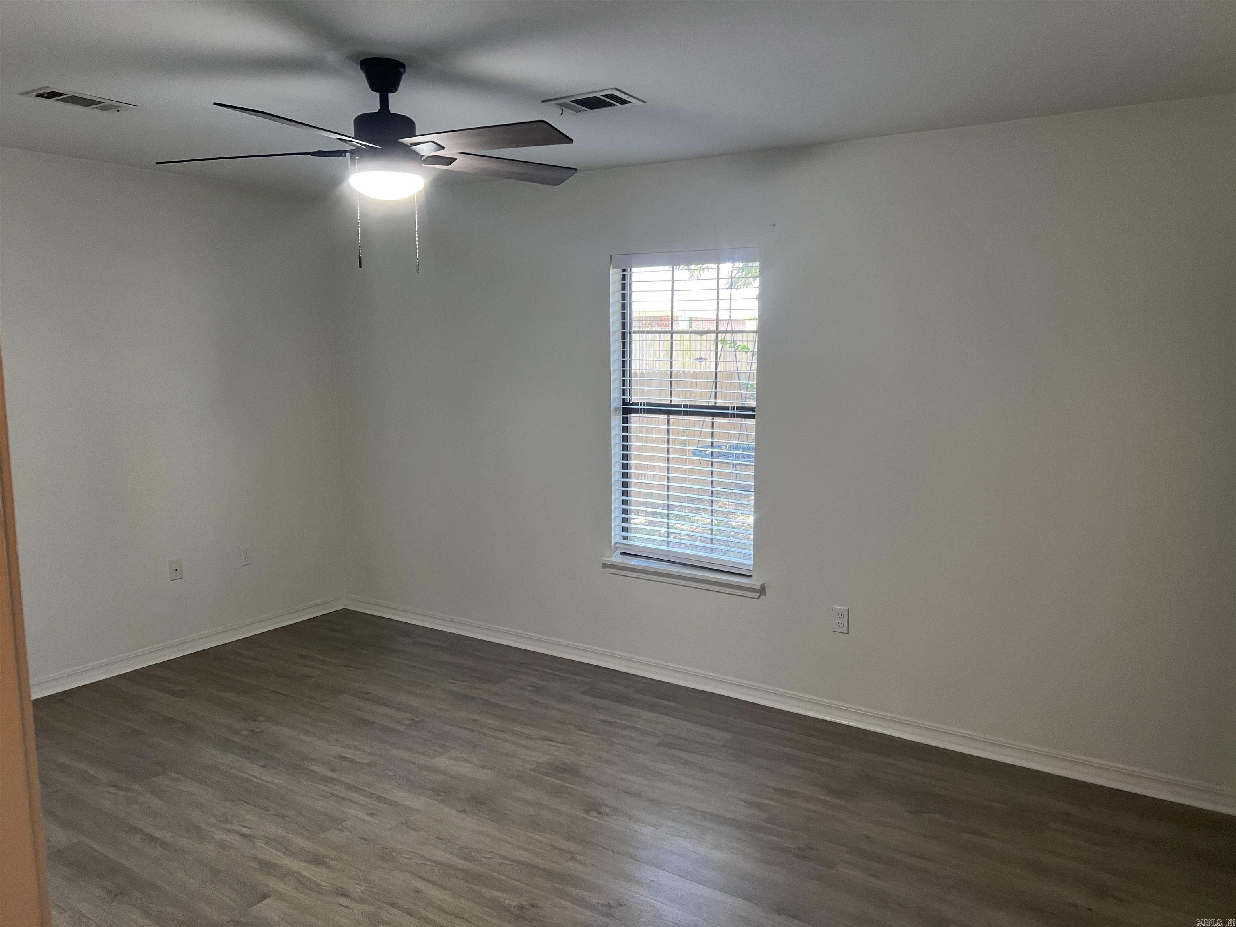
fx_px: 928
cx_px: 618
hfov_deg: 67.3
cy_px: 464
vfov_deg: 53.1
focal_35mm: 26
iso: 125
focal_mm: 5.7
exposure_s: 1/60
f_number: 1.5
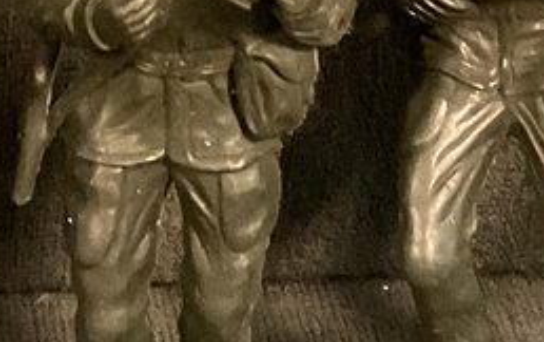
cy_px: -449
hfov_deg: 11.6
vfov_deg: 6.9
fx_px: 2672
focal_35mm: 180
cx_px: 79
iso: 250
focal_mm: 3
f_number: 1.8
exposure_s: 1/40
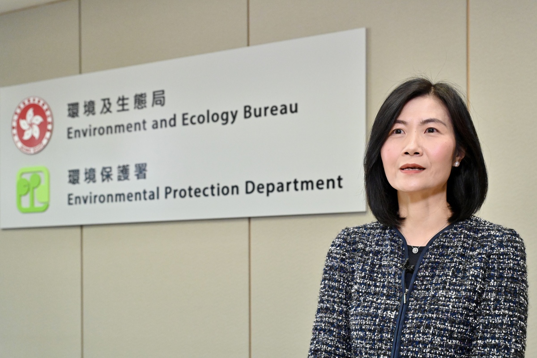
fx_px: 835
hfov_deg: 35.6
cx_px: 268
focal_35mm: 56
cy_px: 179
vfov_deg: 24.2
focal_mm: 56
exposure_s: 1/200
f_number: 6.3
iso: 5000
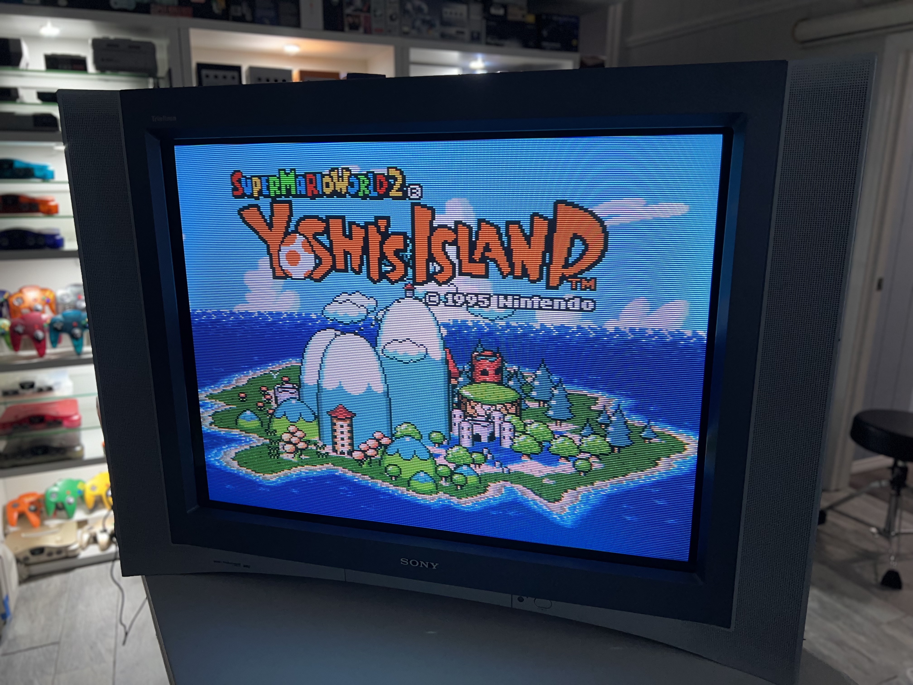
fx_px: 686
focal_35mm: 26
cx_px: 456
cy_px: 342
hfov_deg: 67.3
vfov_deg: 53.1
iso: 160
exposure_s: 1/60
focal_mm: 5.7
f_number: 1.5
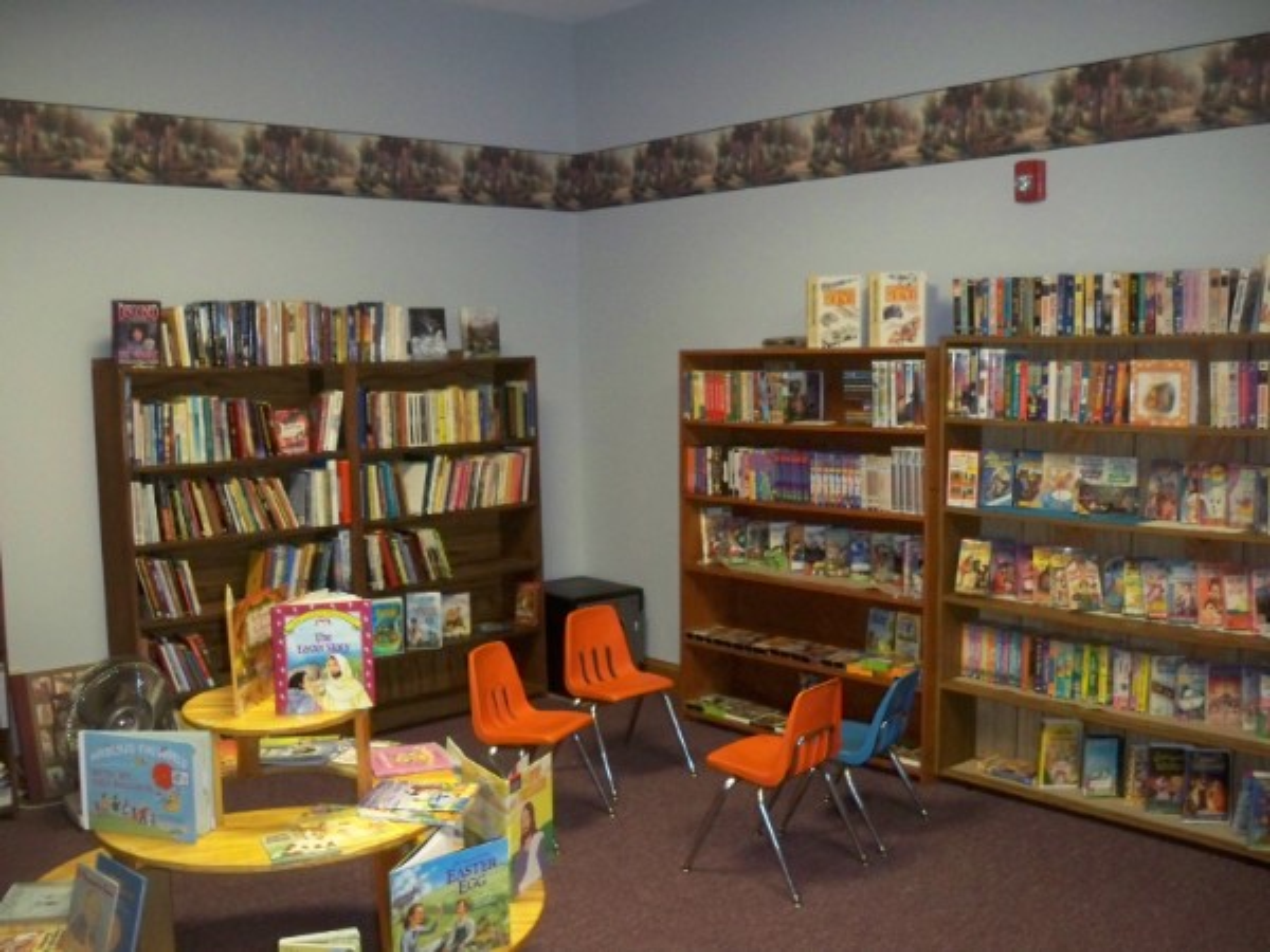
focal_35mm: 35
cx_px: 635
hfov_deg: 52.6
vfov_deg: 40.7
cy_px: 476
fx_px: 1284
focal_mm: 6.3
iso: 400
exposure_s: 1/60
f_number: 3.1
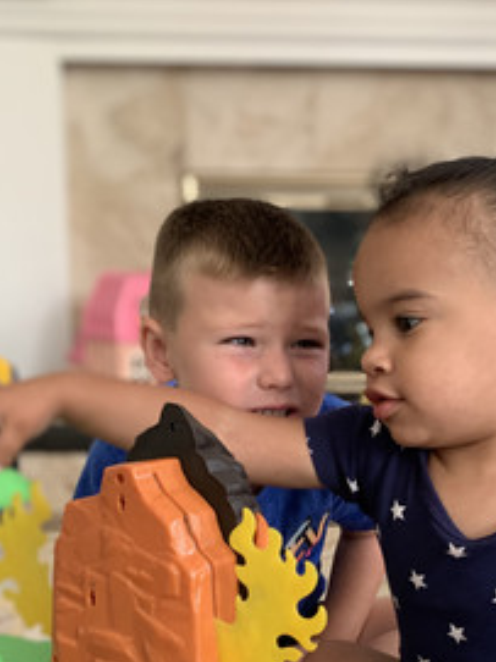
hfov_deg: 30.1
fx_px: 918
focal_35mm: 48
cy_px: 462
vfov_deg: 39.0
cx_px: 319
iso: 200
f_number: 1.8
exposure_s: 1/60
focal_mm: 4.25
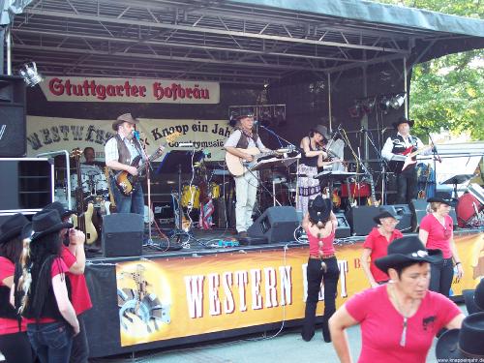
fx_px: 727
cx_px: 242
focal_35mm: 52
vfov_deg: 28.0
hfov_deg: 36.8
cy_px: 182
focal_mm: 10.7
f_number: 4
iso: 140
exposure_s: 1/45
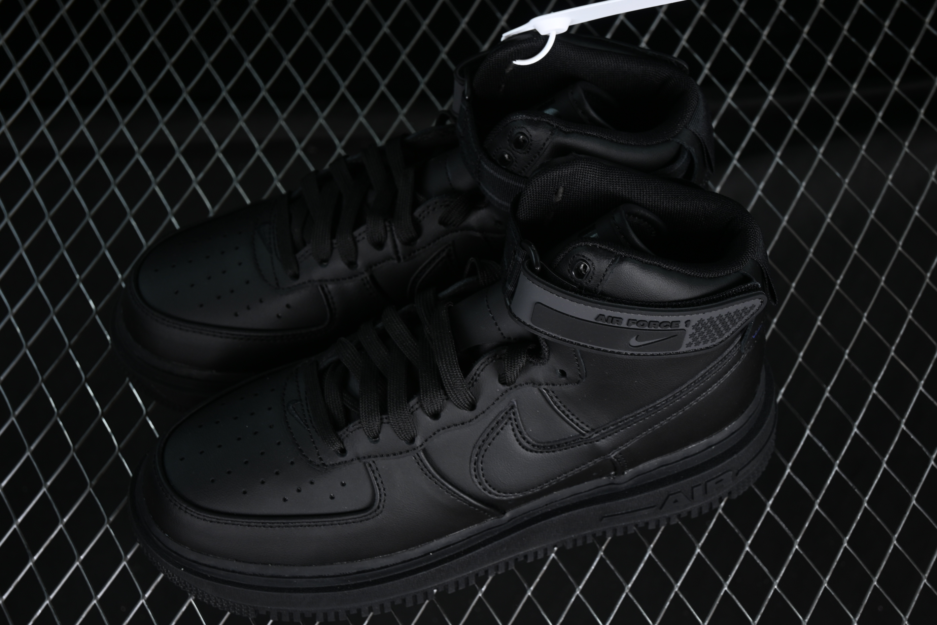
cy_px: 312
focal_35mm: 75
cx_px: 468
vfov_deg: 18.2
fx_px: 1952
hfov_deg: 27.0
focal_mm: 50
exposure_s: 1/40
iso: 160
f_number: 6.3
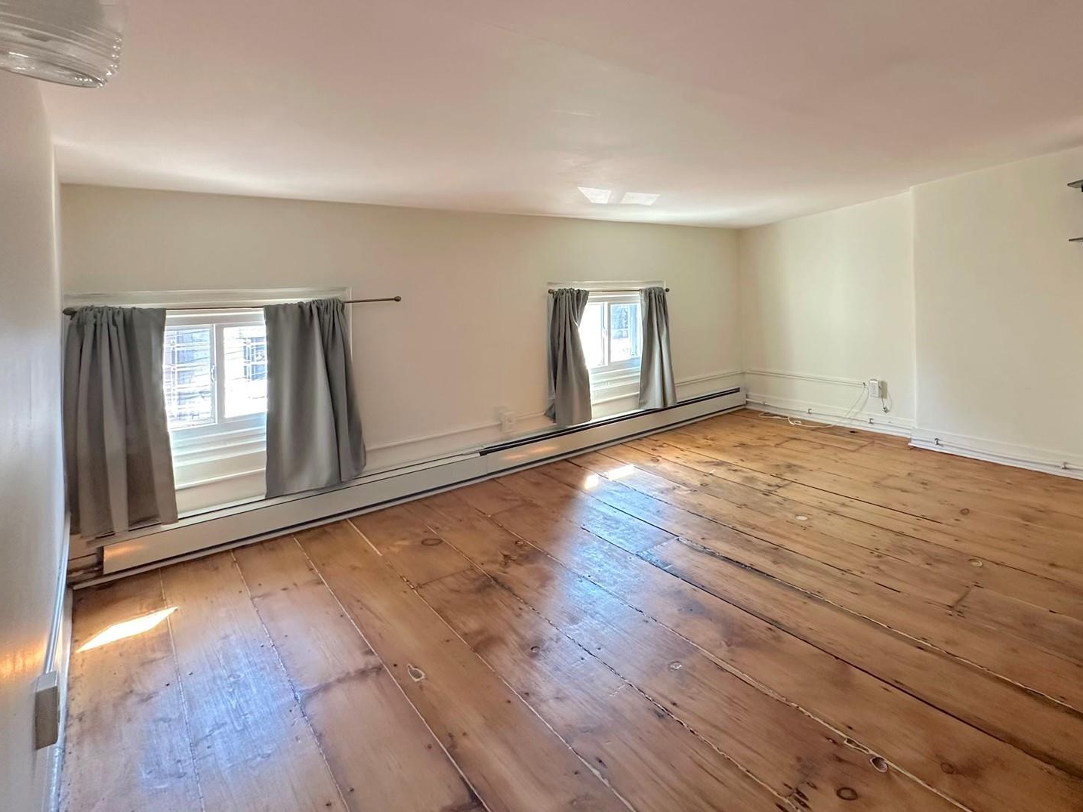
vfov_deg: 64.4
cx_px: 705
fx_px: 626
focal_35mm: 20
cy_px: 278
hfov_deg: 79.6
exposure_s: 1/99
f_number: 2.2
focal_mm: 2.22
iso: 250
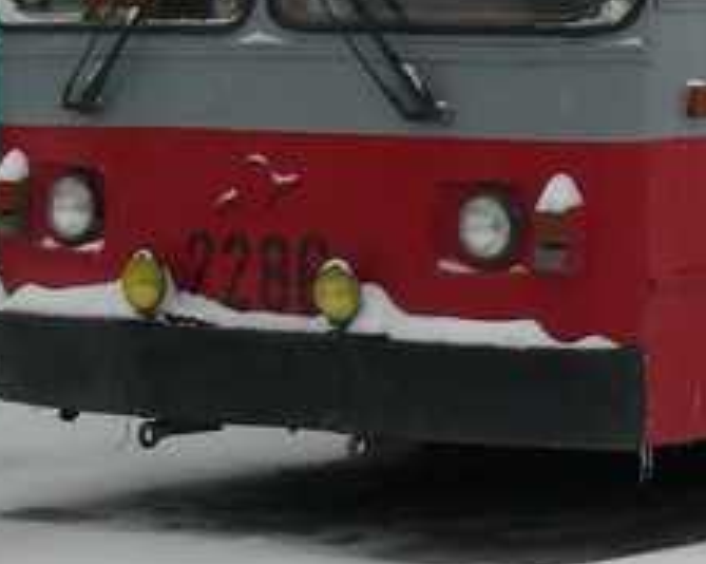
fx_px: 3653
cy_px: -76
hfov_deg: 10.7
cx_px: 966
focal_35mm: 175
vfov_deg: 8.7
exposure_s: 1/200
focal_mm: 6.5
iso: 100
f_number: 5
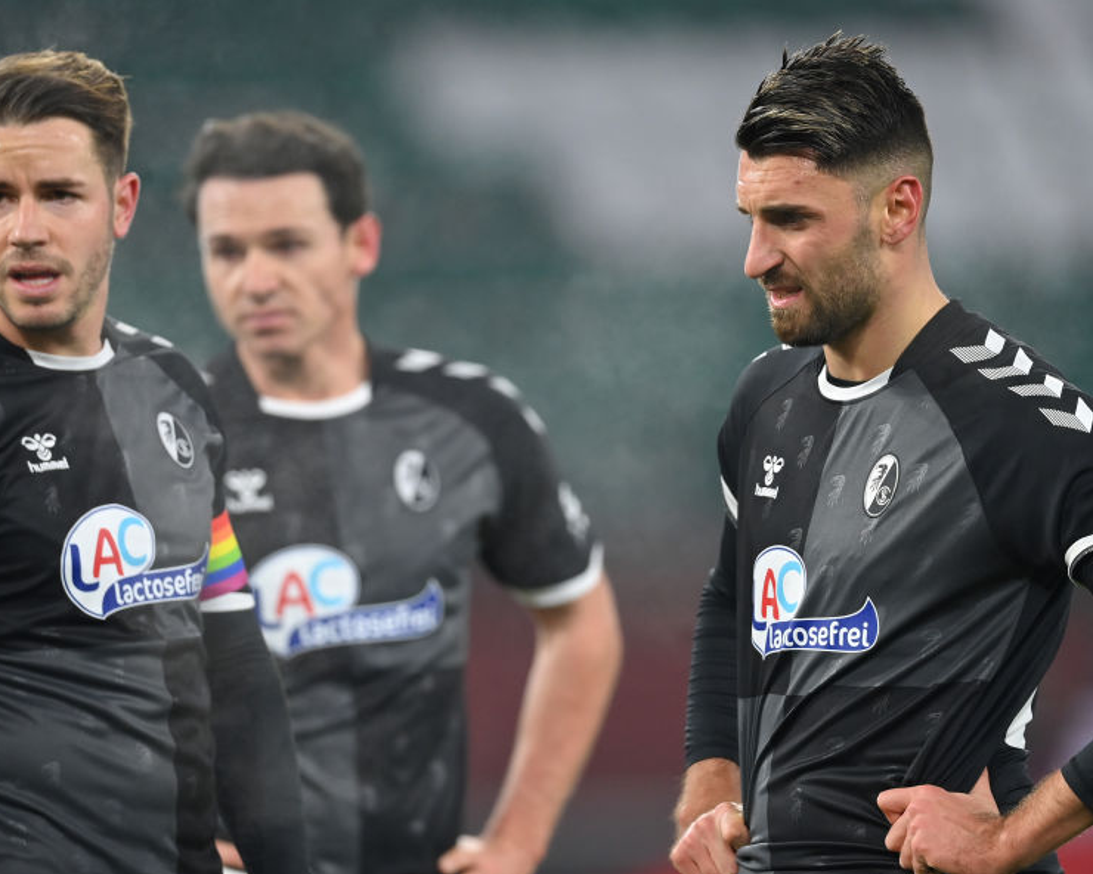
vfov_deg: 2.0
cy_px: 479
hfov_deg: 2.5
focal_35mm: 779
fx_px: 25200
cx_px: 479
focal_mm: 600
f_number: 4
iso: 2500
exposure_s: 1/1250
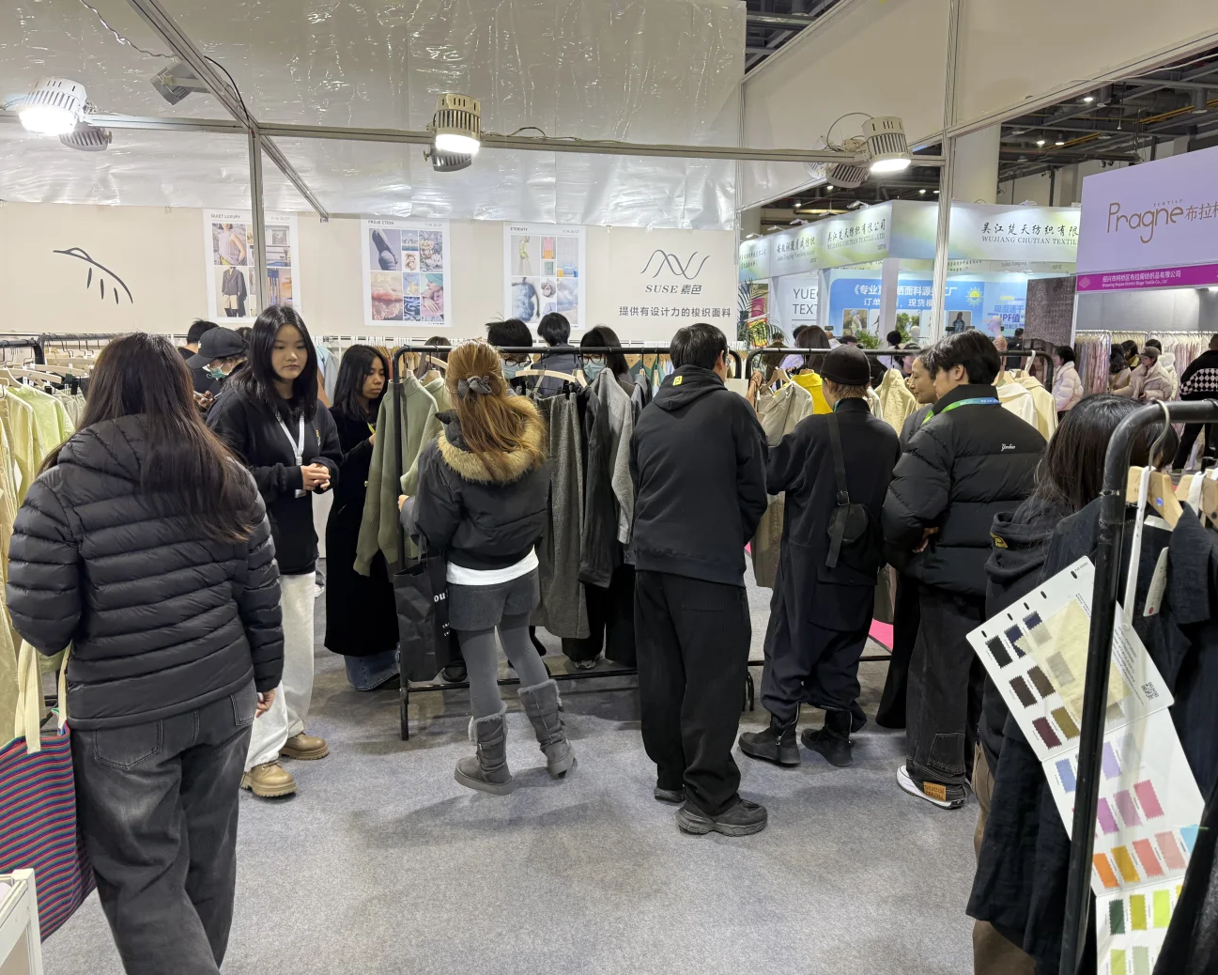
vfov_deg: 54.9
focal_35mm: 26
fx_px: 937
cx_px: 632
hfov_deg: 66.0
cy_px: 471
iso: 80
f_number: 1.78
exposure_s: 1/100
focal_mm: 6.76
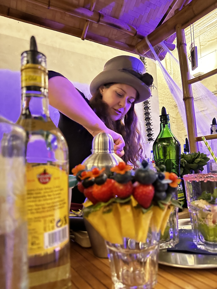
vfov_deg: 71.6
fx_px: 201
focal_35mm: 24
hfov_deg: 56.8
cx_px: 108
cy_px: 144
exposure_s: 1/25
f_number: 1.78
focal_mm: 6.86
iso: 1250
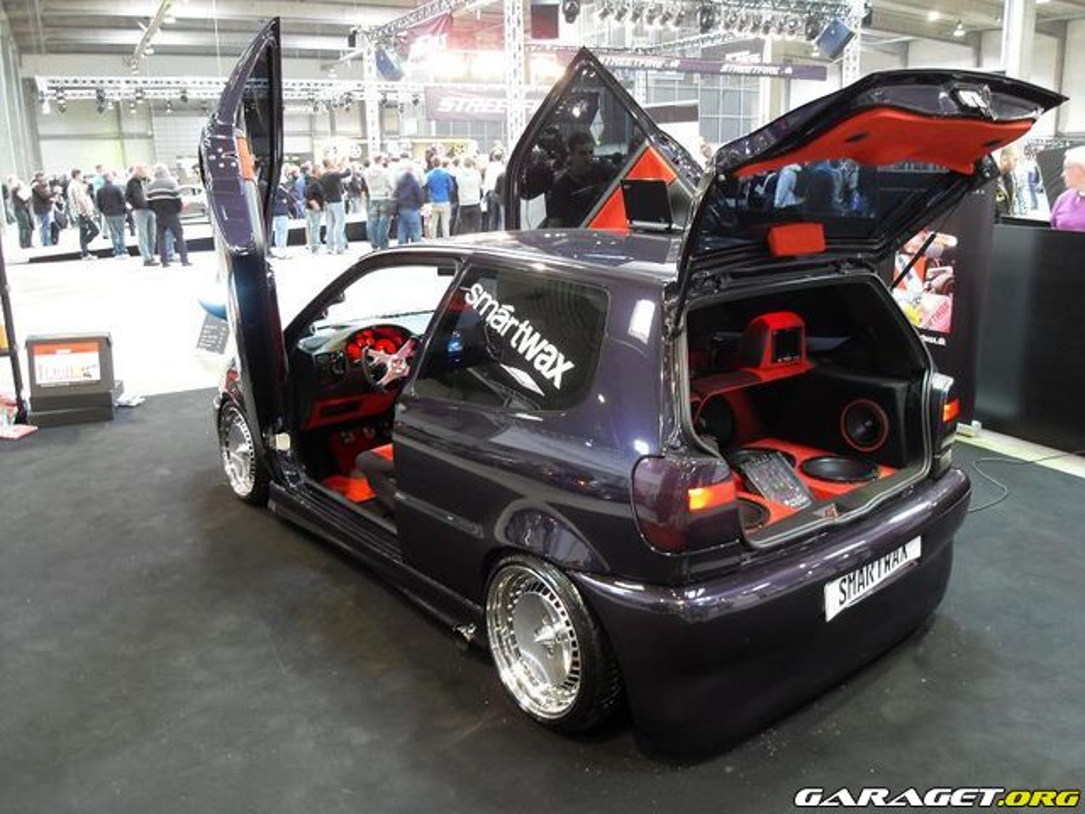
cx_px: 542
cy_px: 407
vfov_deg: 49.7
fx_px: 878
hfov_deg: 63.4
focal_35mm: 28
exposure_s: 1/6
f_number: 2.8
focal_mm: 6
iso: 200
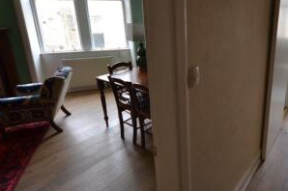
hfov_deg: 70.5
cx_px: 203
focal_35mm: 24
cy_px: 72
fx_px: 192
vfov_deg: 52.5
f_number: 4.5
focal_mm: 10
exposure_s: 1/80
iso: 400
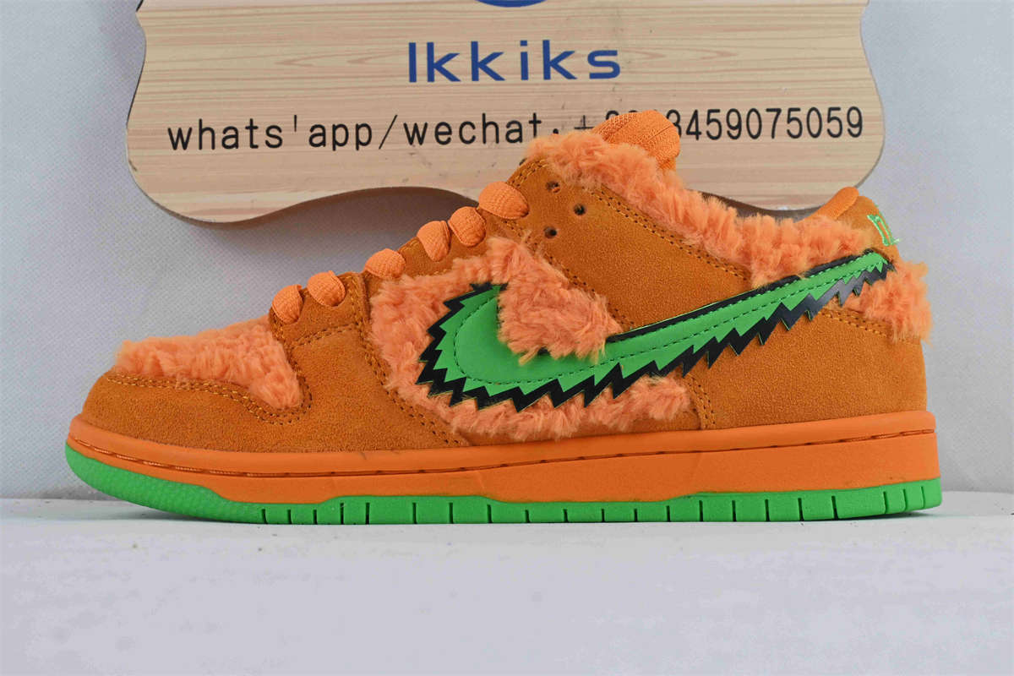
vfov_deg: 24.4
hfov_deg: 35.9
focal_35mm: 56
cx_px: 507
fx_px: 1563
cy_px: 338
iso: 1000
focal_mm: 37
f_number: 10
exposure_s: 1/160
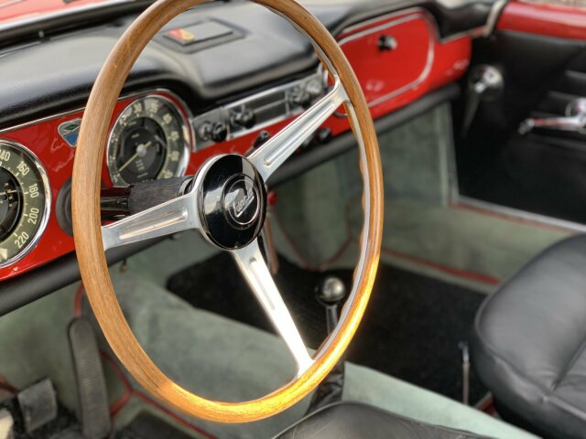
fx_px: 880
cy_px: 220
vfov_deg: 28.0
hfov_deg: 36.8
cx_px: 293
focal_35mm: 52
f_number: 2.4
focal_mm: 6
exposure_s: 1/122
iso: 50
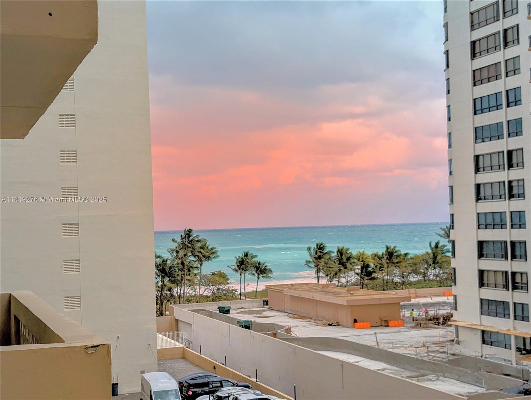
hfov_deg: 38.9
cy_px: 200
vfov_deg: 29.7
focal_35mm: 49
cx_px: 266
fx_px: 753
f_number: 1.68
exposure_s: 1/1529
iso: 23
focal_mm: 6.9
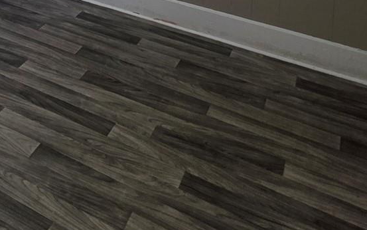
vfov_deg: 18.4
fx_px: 510
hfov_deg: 31.5
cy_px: -209
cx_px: -97
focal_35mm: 51
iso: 32
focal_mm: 2.2
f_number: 1.9
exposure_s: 1/120
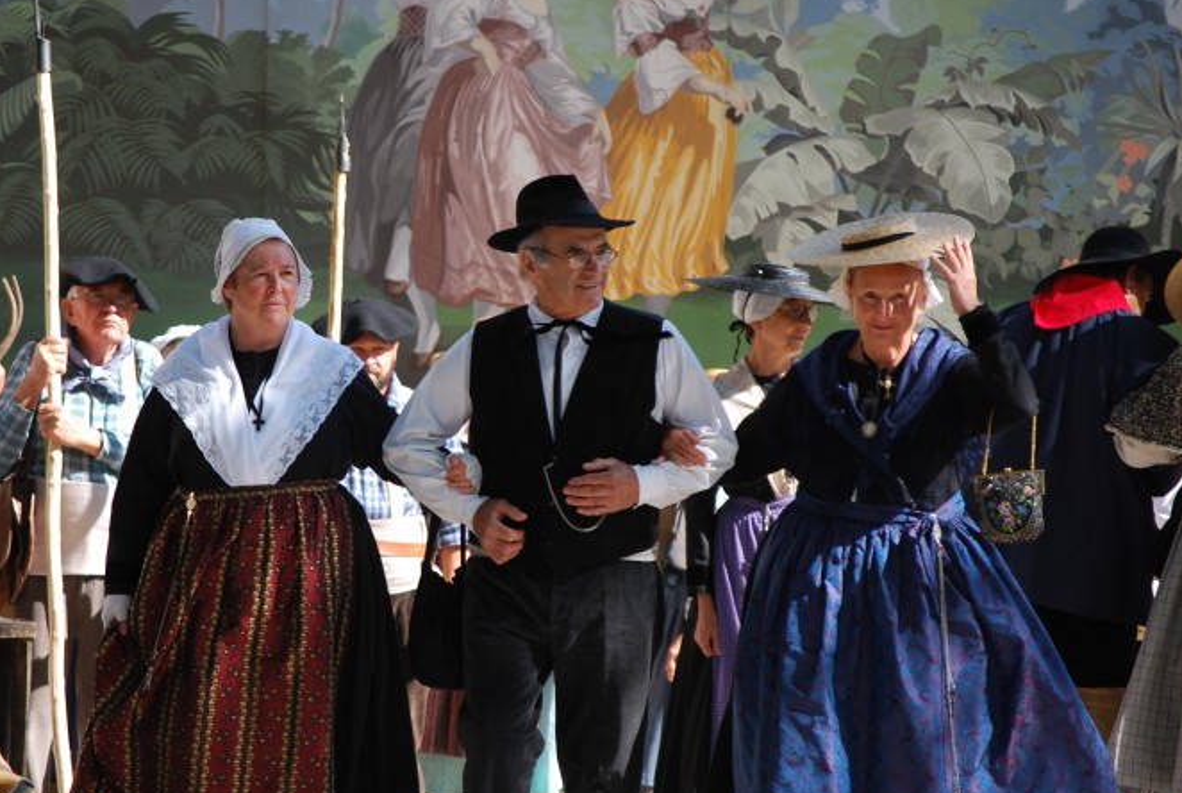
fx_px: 7453
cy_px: 467
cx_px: 482
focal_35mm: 227
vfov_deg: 6.1
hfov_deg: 9.1
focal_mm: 125
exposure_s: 1/320
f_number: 5
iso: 200
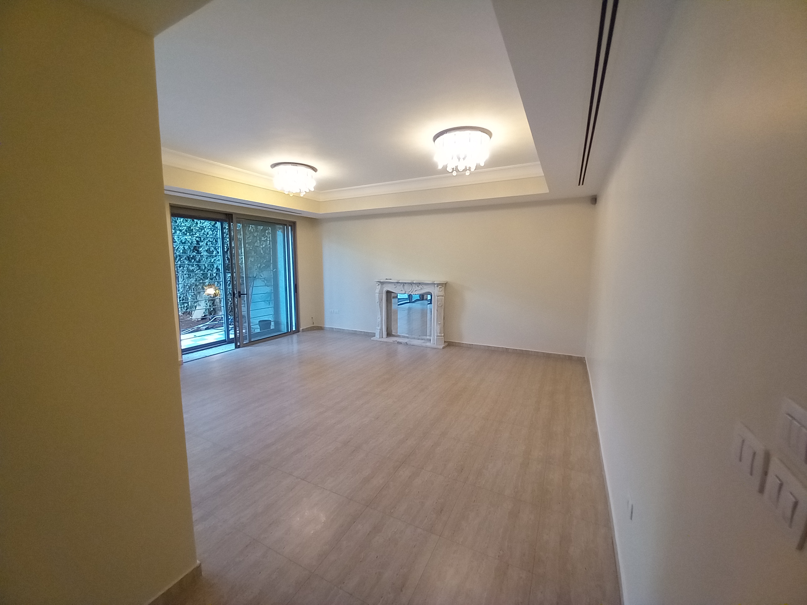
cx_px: 404
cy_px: 302
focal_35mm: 13
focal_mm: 1.13
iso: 200
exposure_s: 1/50
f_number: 2.2
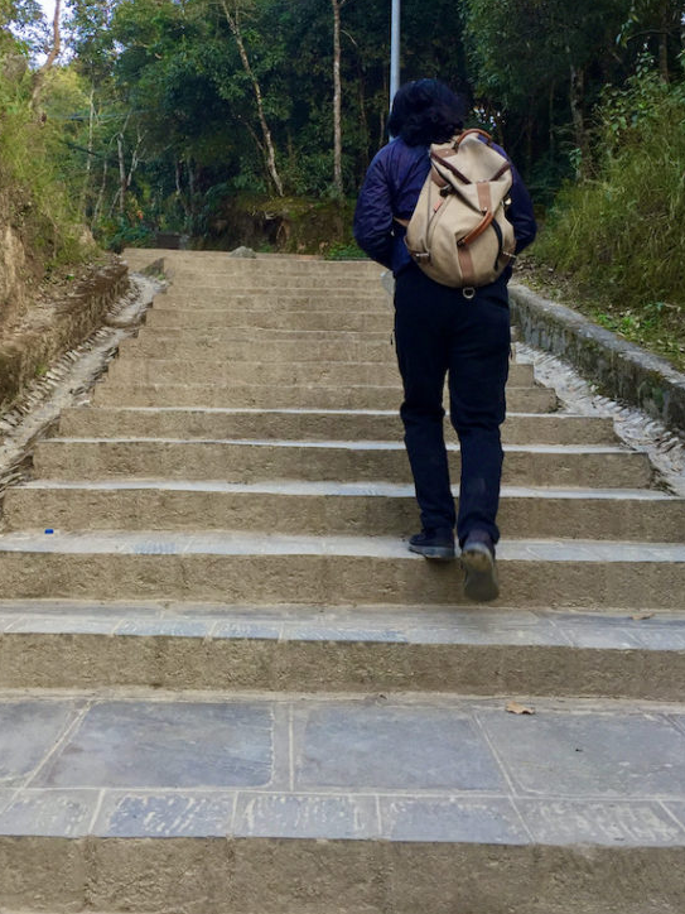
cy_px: 307
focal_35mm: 41
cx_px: 276
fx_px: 1082
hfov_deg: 35.0
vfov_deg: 45.1
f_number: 2.2
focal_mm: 4.15
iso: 50
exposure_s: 1/100
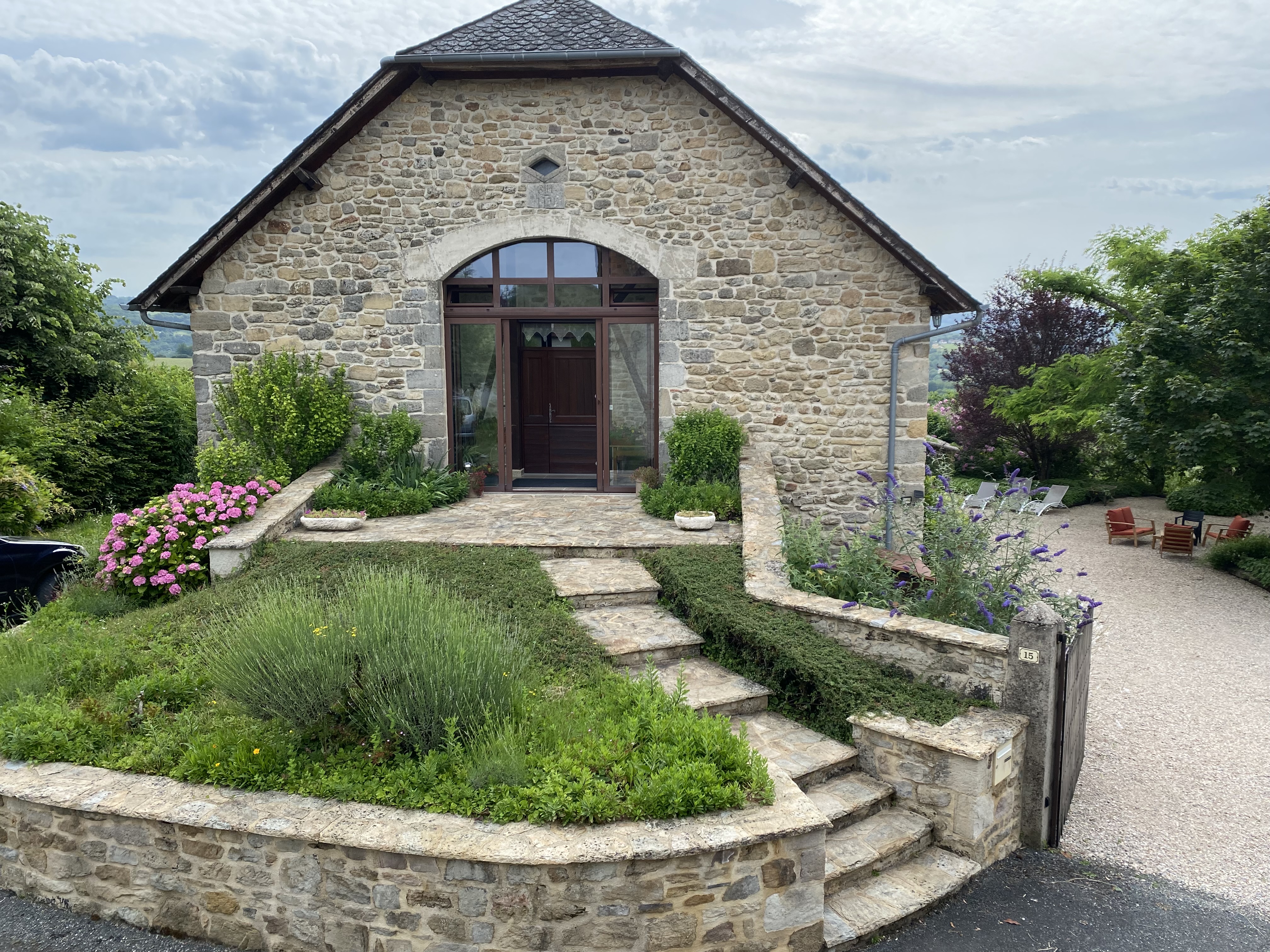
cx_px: 635
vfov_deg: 53.1
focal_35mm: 26
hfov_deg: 67.3
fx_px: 954
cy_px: 476
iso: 32
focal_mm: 4.25
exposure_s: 1/1447
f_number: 1.8
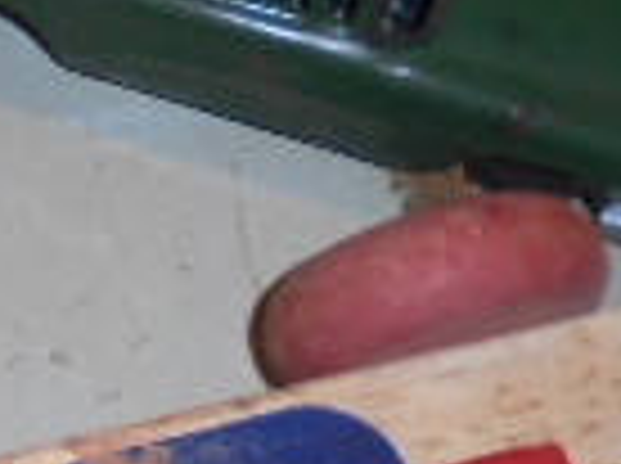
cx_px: -58
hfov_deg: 15.9
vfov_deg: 12.2
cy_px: 90
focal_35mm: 121
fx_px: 2167
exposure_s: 1/30
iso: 200
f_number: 3.5
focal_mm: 4.6
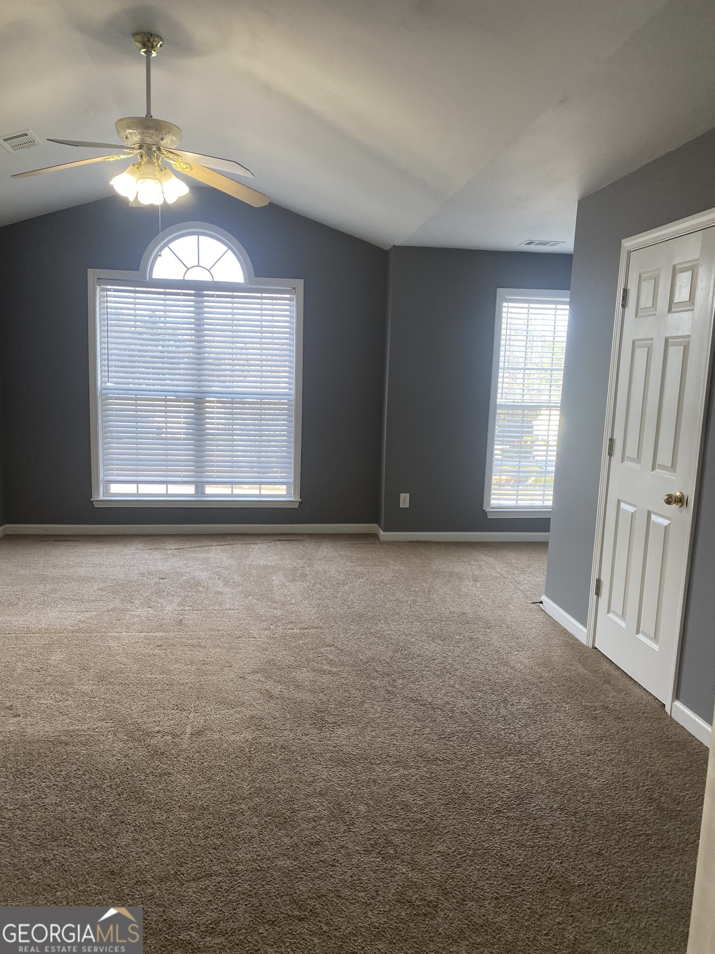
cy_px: 477
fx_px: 716
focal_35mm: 26
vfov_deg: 67.3
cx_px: 358
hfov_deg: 53.1
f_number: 1.8
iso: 125
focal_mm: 4.25
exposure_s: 1/120
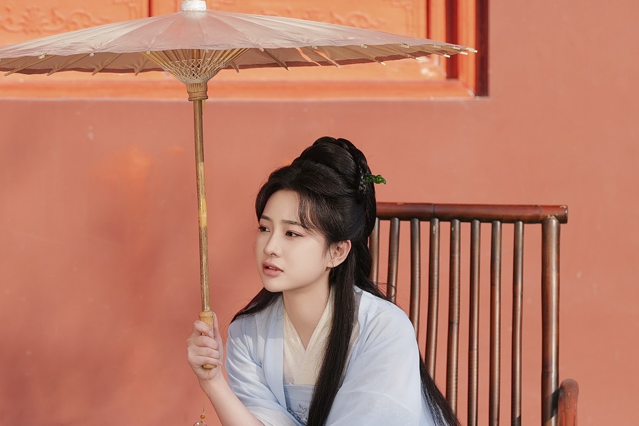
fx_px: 4864
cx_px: 145
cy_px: 318
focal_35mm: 274
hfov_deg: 7.5
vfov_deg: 5.0
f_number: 2.8
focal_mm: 105
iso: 100
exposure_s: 1/800
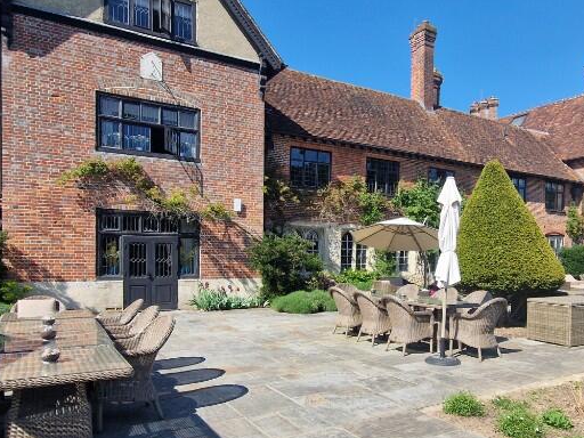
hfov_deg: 66.9
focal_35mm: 26
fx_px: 439
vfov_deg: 52.5
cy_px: 271
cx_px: 335
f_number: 2.2
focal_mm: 2.2
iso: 50
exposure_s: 1/1676
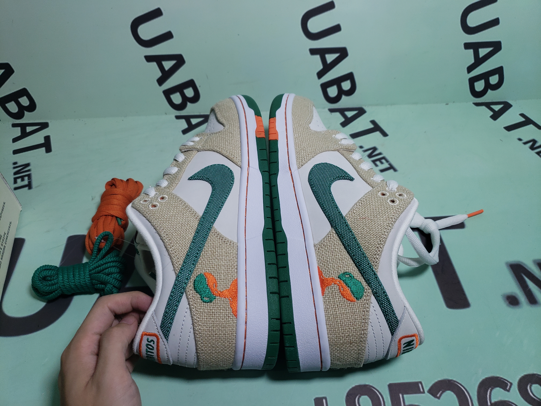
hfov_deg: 67.3
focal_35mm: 26
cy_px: 203
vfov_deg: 53.1
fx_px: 406
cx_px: 270
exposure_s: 1/550
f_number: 1.5
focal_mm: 4.3
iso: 50
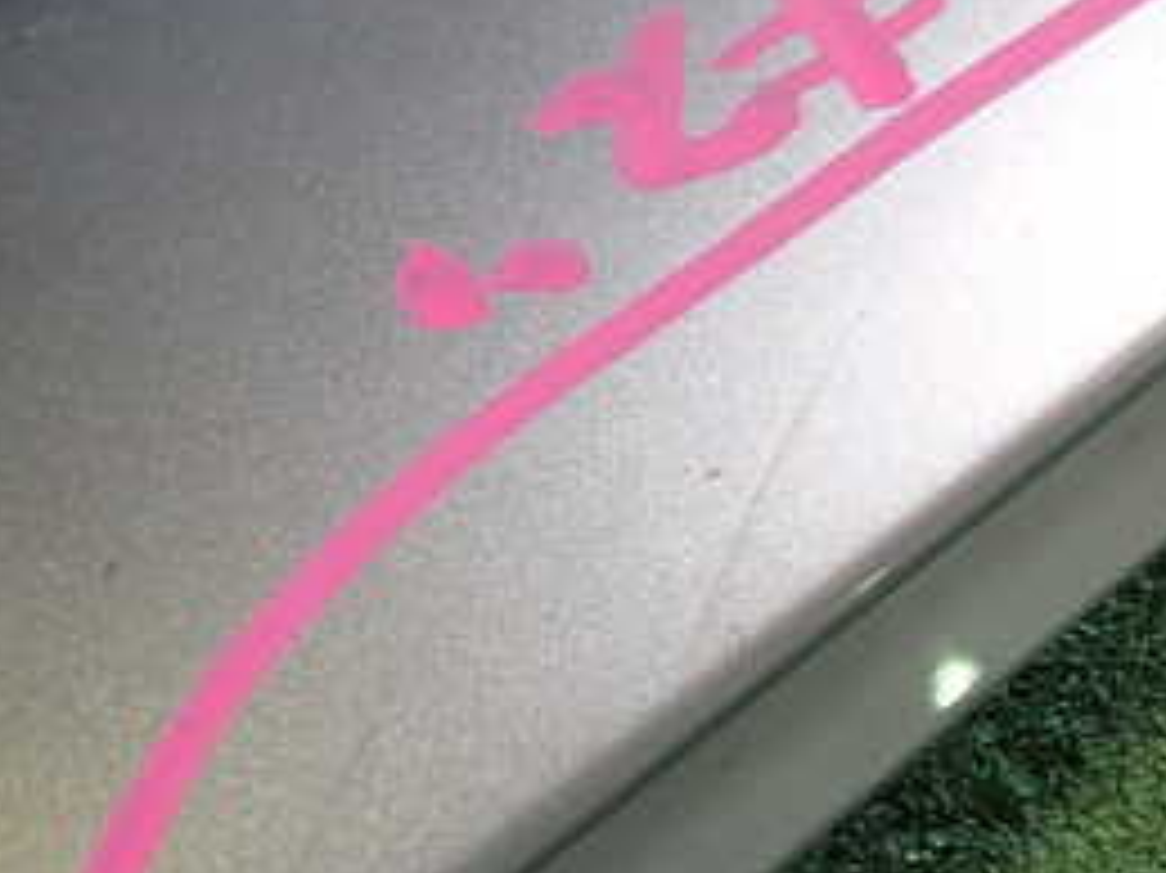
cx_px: 1171
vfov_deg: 25.2
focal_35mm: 58
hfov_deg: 30.8
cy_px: 459
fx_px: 1953
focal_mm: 4.5
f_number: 2
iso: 200
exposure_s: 1/50
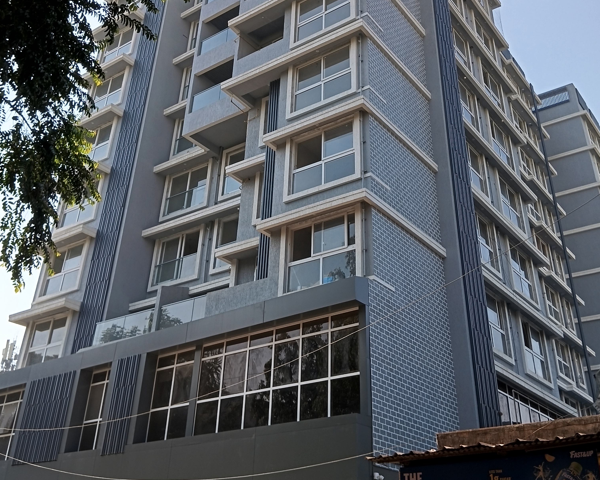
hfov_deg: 49.1
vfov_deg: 39.3
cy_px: 135
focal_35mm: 37
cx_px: 304
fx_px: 657
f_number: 1.8
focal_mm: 4.22
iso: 50
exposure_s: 1/375
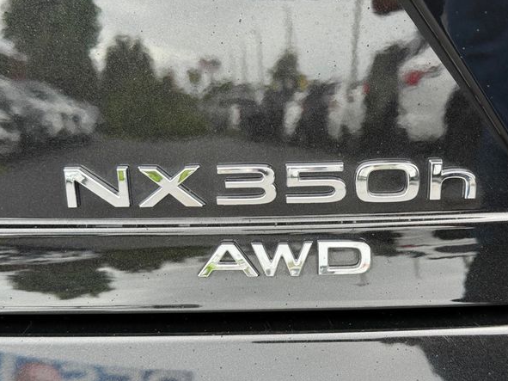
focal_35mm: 52
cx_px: 273
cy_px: 204
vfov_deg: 28.0
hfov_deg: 36.8
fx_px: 763
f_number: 1.78
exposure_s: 1/506
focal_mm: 6.76
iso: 80
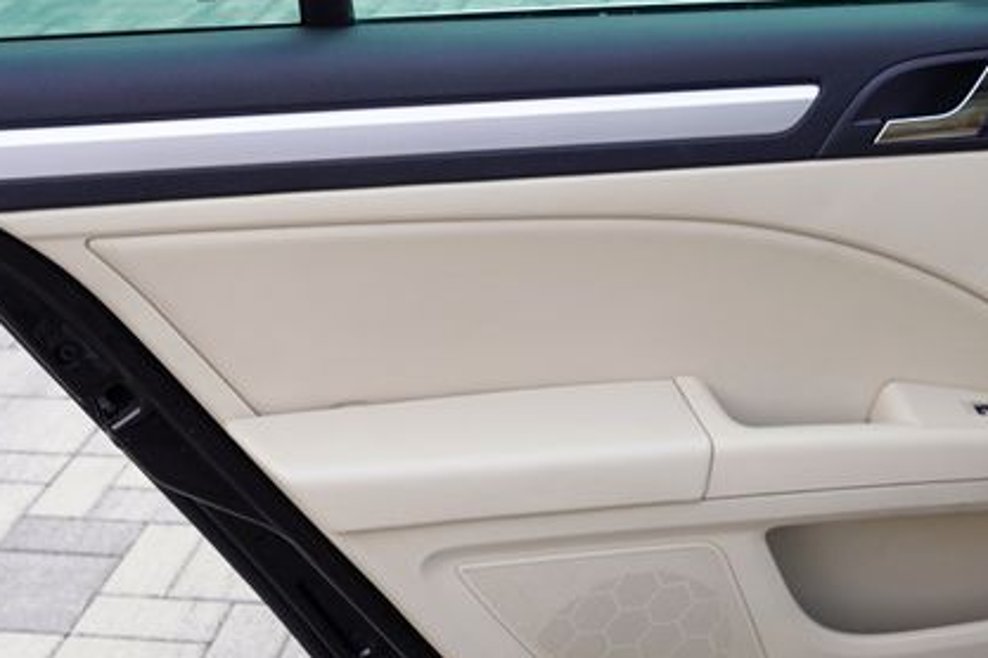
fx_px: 1619
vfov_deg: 22.7
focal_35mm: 59
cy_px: 124
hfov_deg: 33.7
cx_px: 633
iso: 100
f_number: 5.6
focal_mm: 24
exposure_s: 1/100
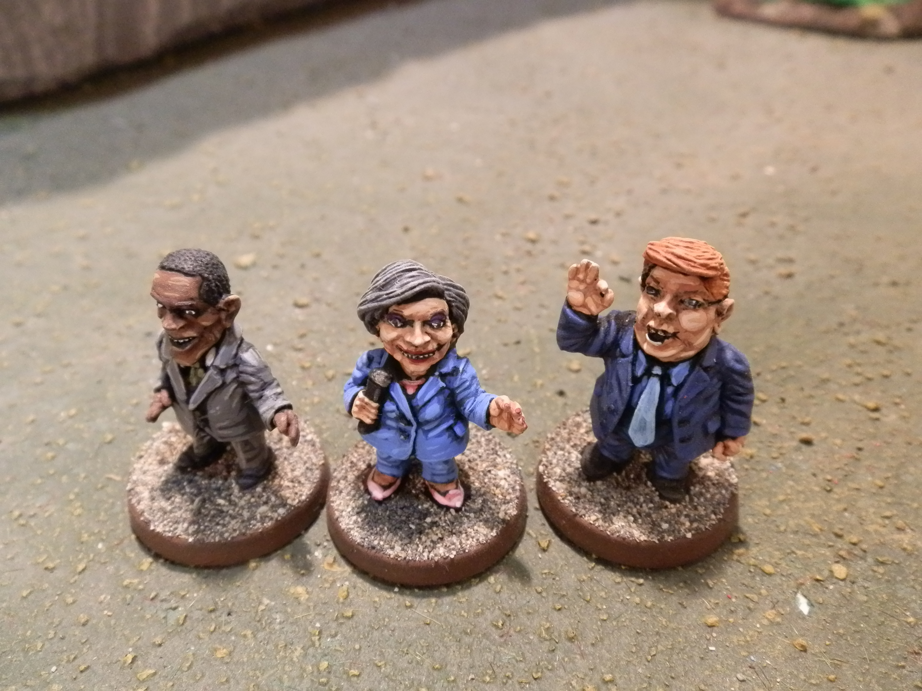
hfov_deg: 63.4
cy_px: 346
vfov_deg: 49.7
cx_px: 461
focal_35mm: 28
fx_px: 746
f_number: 3.1
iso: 400
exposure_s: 1/50
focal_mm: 5
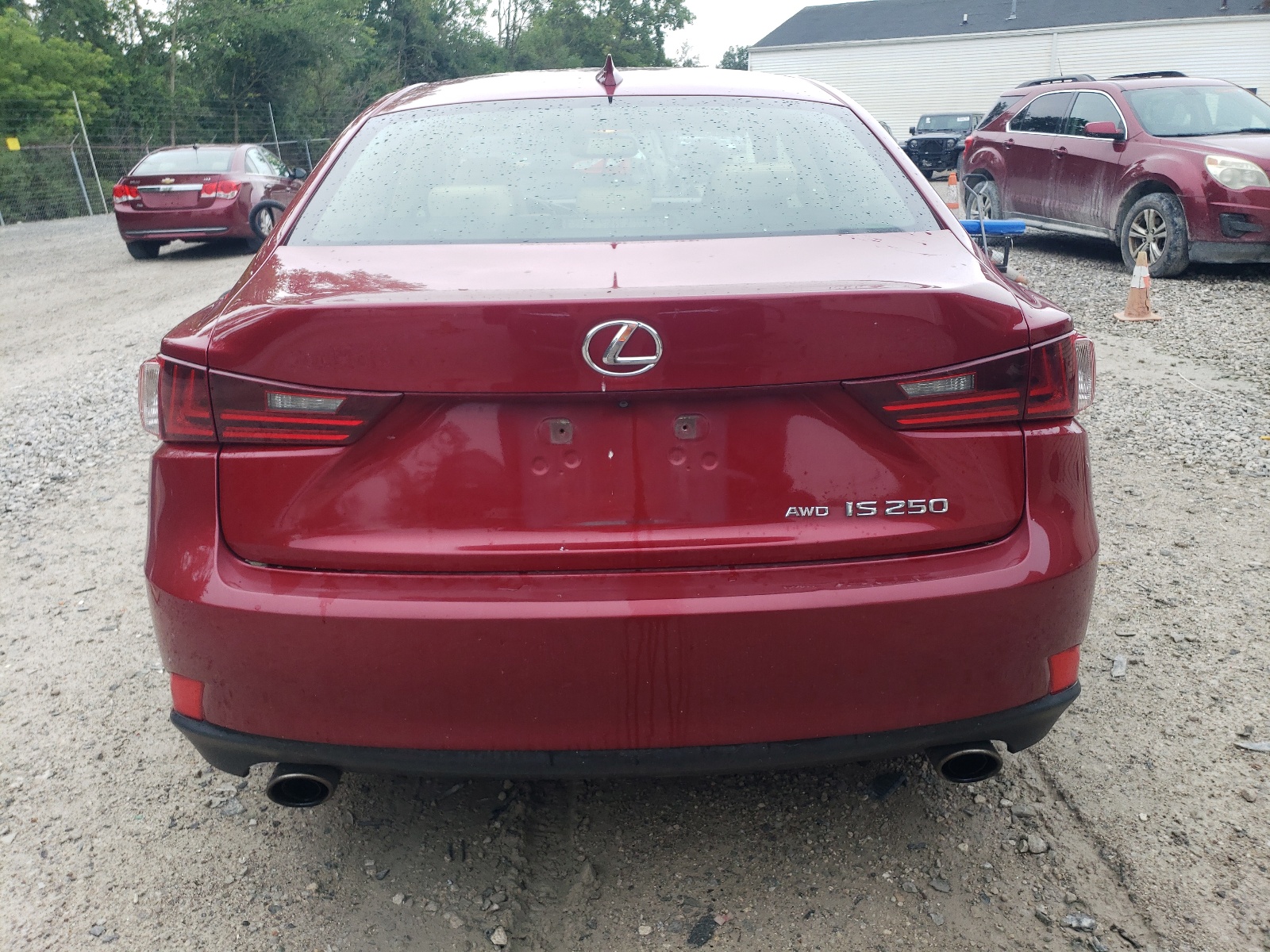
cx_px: 635
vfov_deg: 53.1
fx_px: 954
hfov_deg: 67.3
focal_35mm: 26
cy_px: 476
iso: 50
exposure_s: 1/147
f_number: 1.5
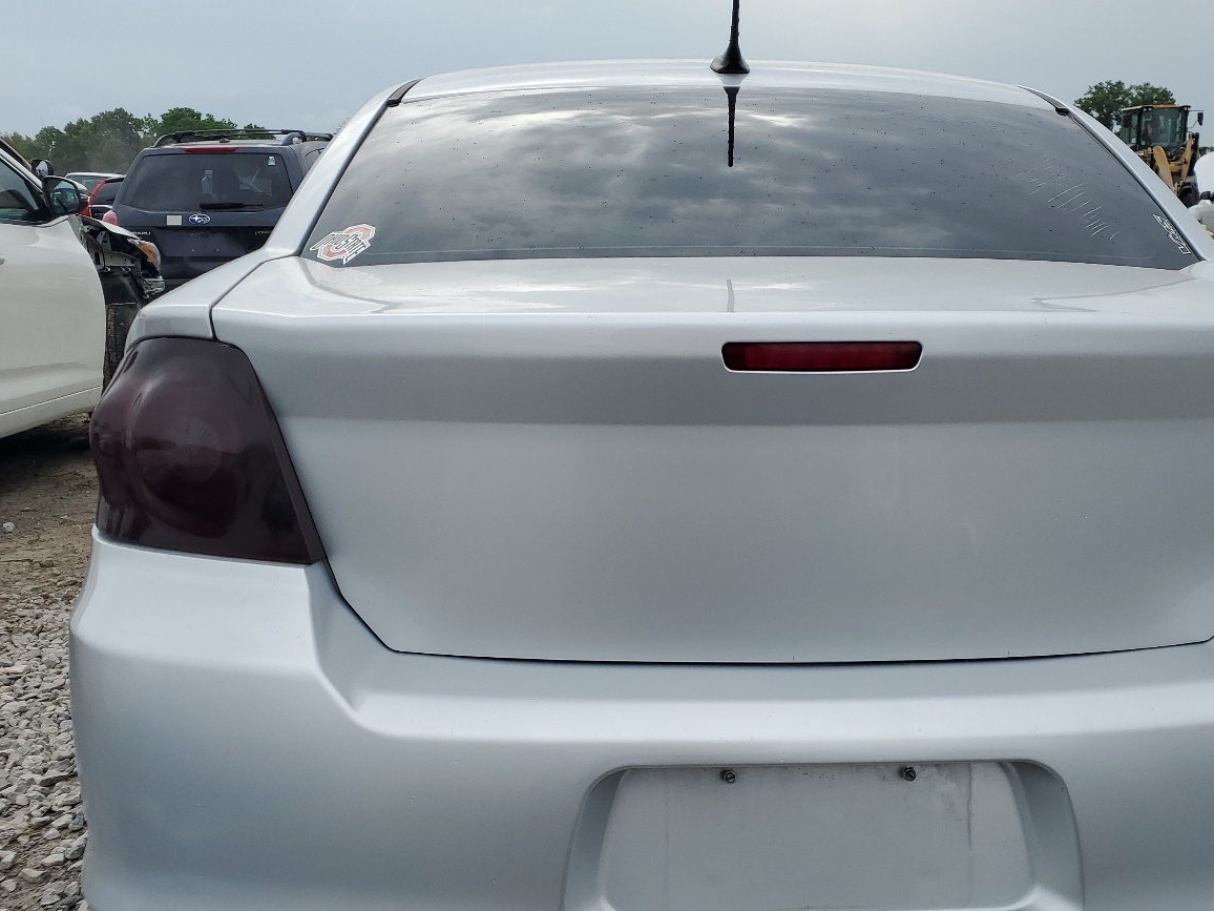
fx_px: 1263
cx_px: 742
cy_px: 587
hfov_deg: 50.9
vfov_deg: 39.3
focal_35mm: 36
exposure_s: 1/2000
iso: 50
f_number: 1.5
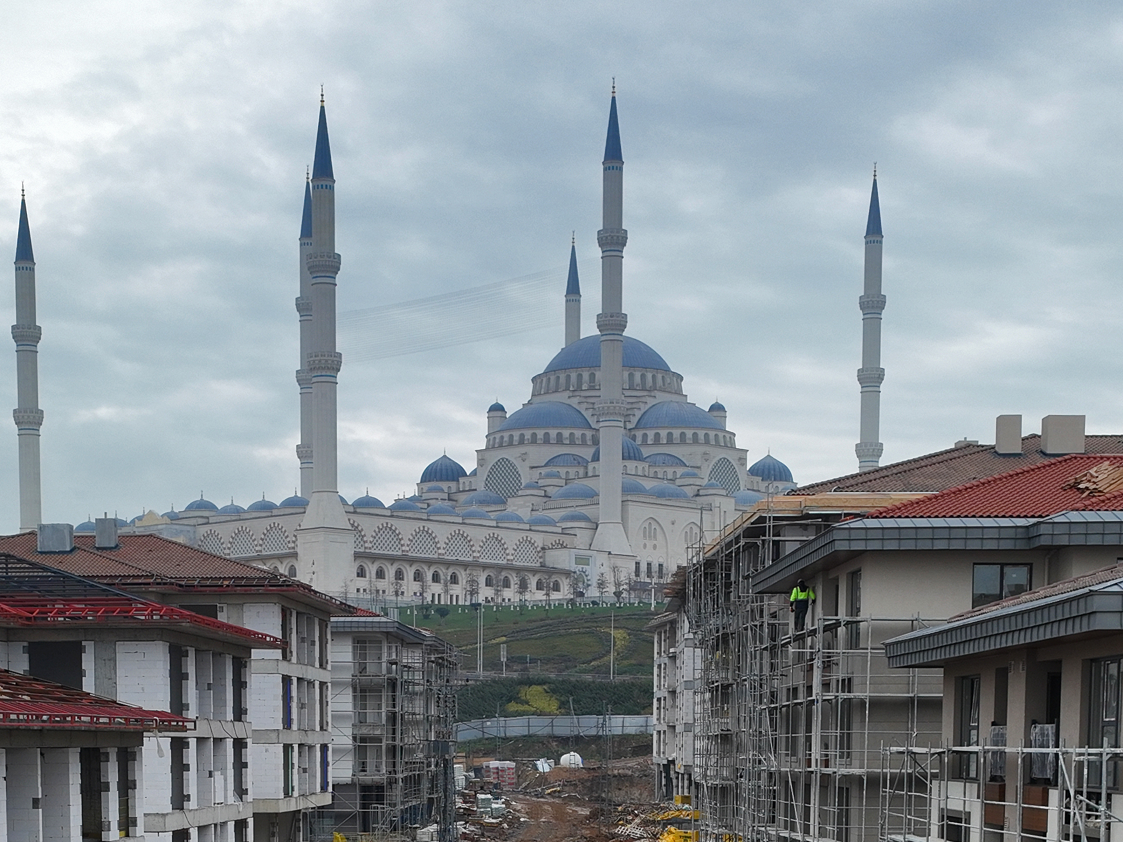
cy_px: 996
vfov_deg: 20.8
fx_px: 2141
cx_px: 449
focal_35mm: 66
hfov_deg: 29.3
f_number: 2.8
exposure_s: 1/1000
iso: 130
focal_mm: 12.29
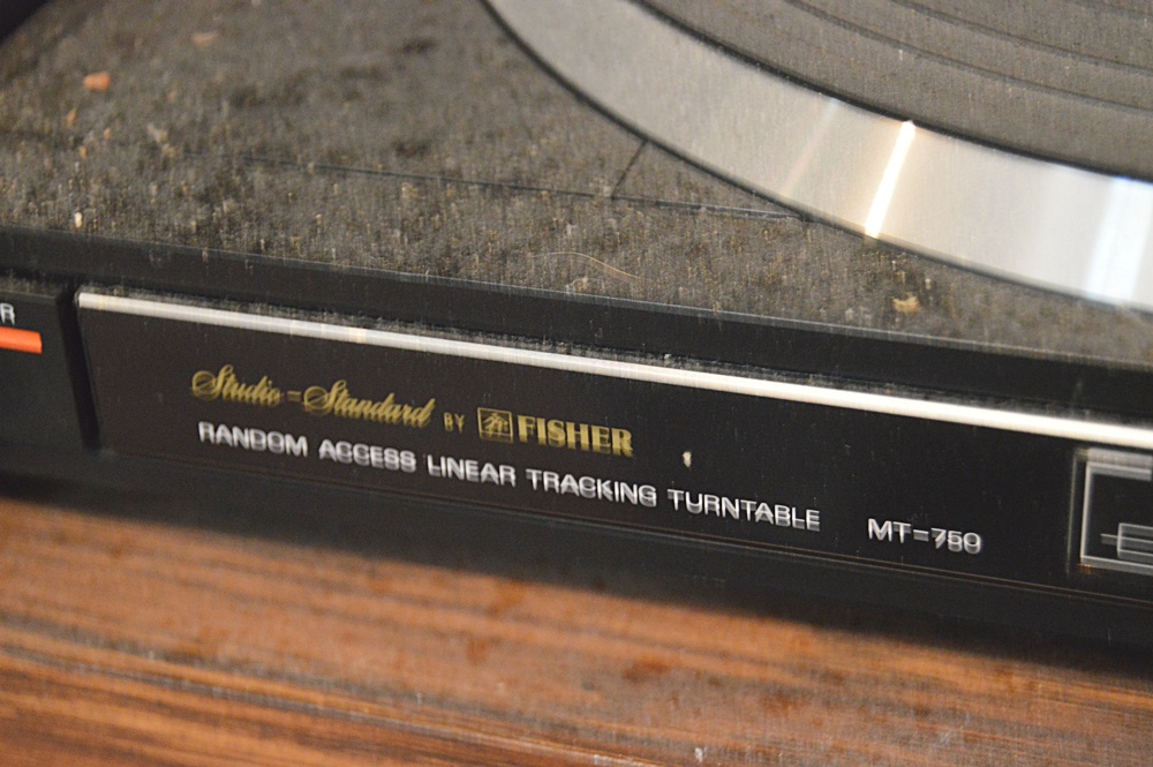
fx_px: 2640
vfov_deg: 16.5
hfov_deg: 24.6
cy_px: 384
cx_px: 576
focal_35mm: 82
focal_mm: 55
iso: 3200
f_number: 5.6
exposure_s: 1/6
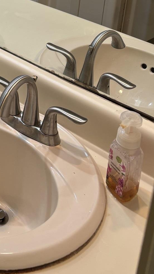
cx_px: -75
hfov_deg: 16.6
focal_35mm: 66
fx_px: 479
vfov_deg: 28.8
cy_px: -31
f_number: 1.6
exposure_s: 1/60
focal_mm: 5.96
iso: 80
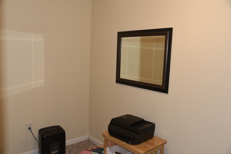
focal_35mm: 31
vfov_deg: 42.4
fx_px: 199
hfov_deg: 60.3
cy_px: 77
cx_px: 116
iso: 1000
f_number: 5.6
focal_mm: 31
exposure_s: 1/60
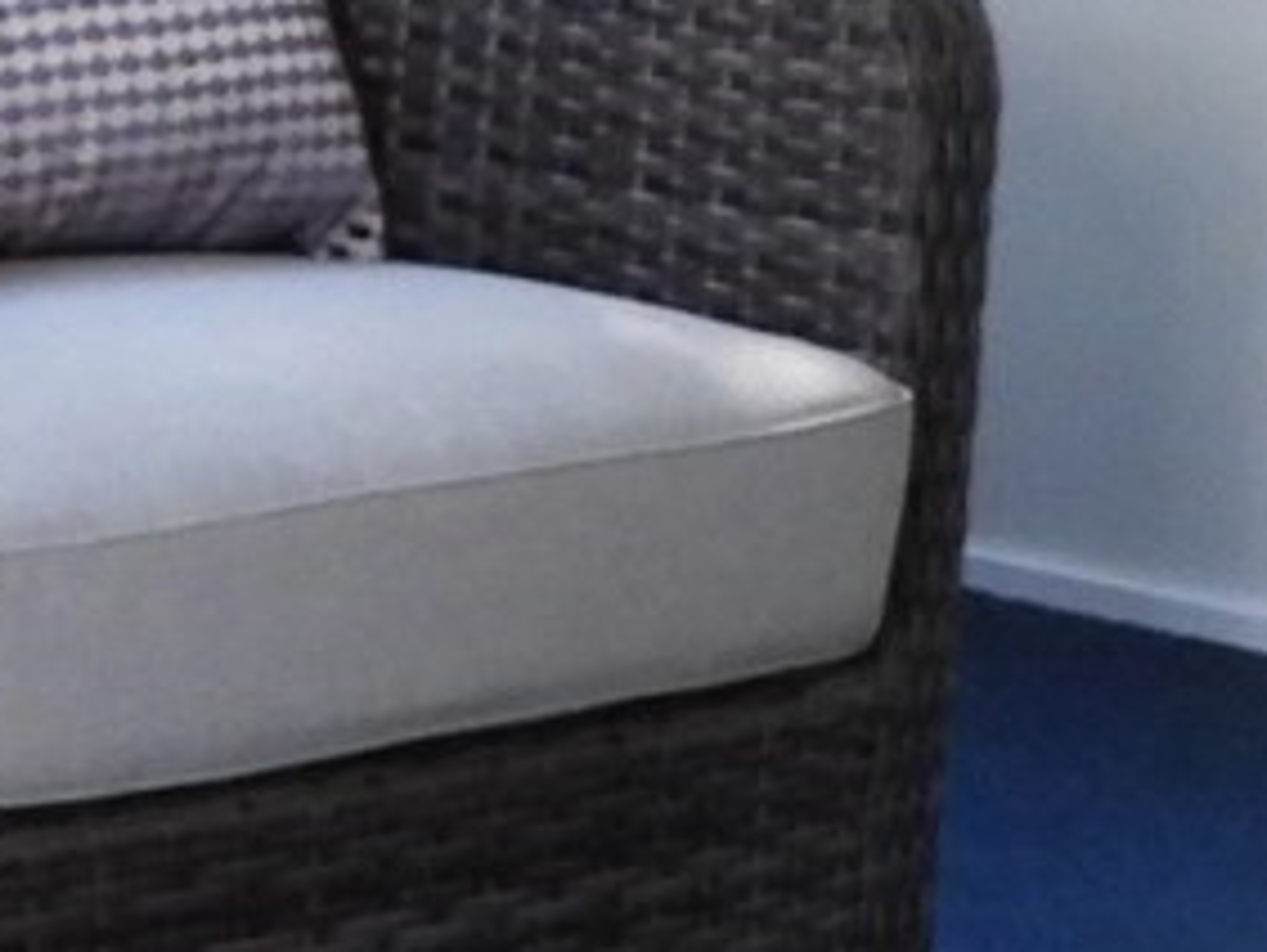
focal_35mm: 174
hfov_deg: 11.0
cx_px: -499
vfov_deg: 8.4
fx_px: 6374
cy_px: -319
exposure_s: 1/30
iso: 280
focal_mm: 4.3
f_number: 3.5
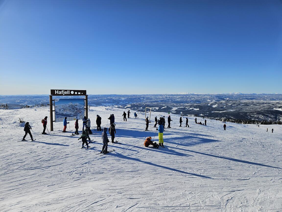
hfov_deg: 73.9
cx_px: 141
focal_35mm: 23
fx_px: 187
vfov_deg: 58.9
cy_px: 106
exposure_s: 1/3531
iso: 25
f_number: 1.8
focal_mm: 5.4
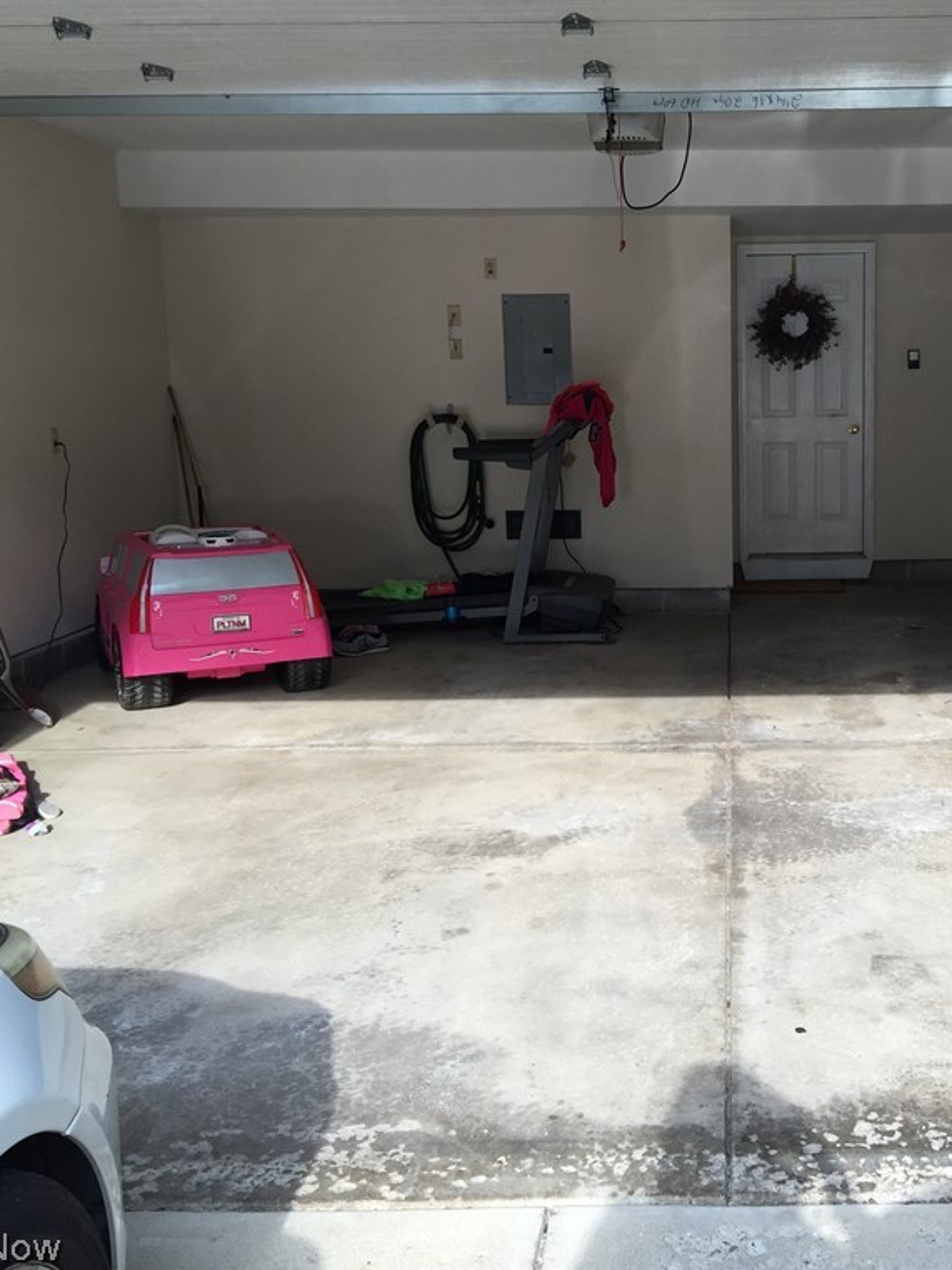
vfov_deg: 47.9
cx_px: 742
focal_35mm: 39
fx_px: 1430
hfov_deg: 35.8
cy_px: 634
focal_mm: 4.15
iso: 32
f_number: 2.2
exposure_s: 1/494
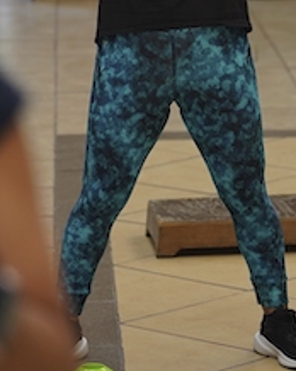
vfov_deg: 9.1
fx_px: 2314
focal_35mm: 211
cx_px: 124
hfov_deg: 7.3
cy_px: -3
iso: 1000
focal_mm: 70
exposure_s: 1/640
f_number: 2.8
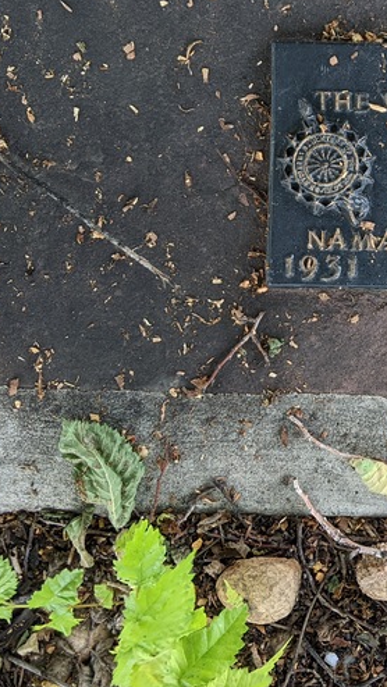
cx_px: 447
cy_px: 210
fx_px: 1112
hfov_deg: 18.8
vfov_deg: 33.9
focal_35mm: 61
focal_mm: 4.44
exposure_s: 1/68.8
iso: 56
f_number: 1.8
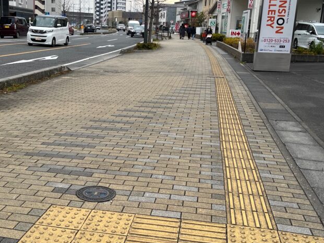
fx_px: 402
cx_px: 108
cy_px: 120
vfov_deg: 33.6
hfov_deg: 43.3
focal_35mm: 43
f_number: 1.6
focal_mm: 5.1
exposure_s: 1/885
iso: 50
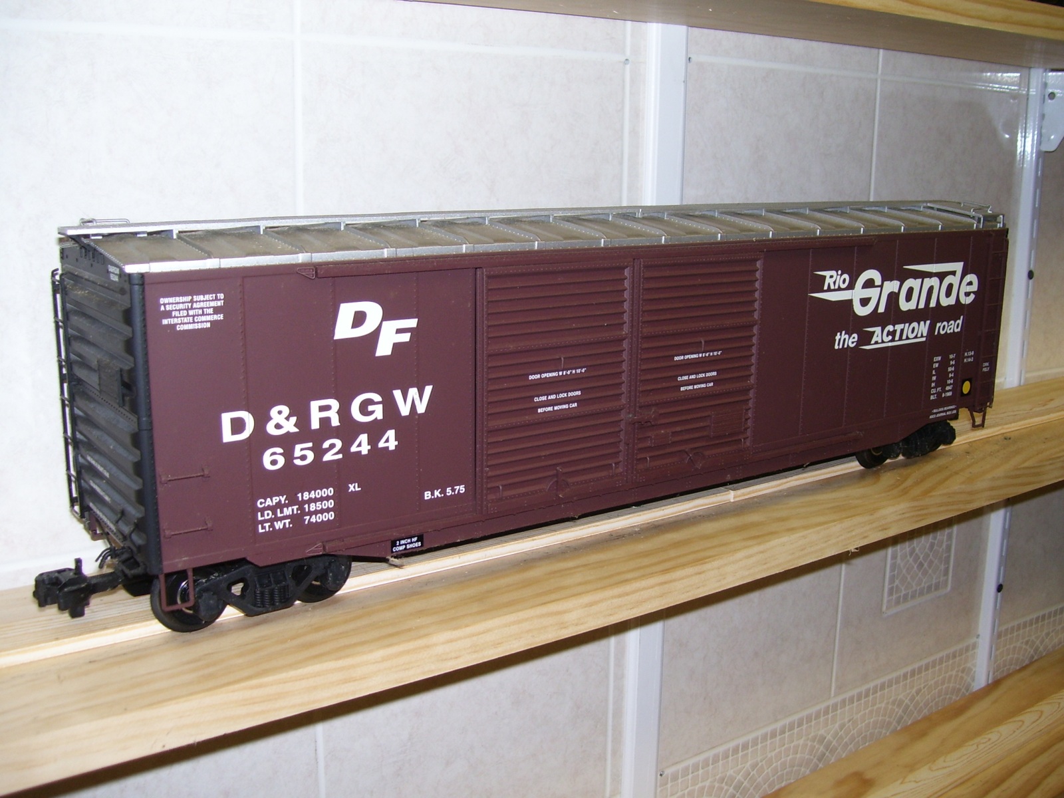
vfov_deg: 38.7
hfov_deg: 50.1
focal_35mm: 37
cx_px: 532
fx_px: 1137
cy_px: 399
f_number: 2.7
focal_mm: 6
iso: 80
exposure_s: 1/60
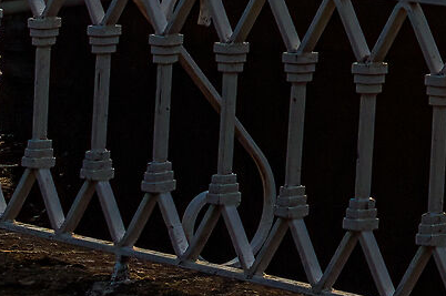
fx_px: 2809
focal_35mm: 227
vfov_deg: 5.8
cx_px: 856
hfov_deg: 8.6
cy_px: -403
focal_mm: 38
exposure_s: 1/500
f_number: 11
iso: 400
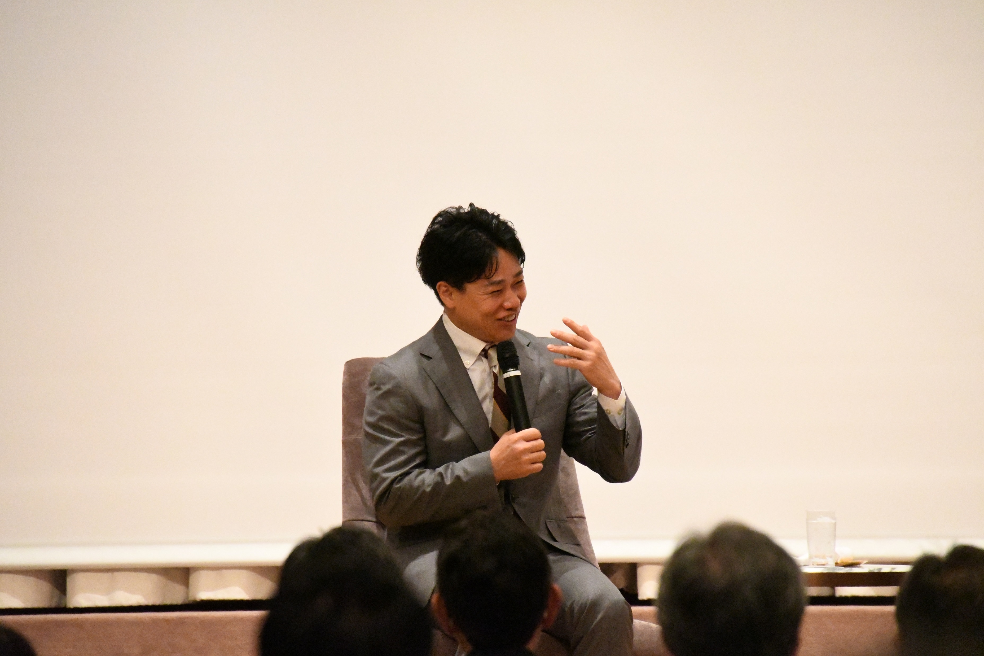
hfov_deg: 5.5
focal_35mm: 375
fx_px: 10248
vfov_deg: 3.7
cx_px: 492
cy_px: 328
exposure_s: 1/800
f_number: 6.3
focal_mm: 250
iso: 20000
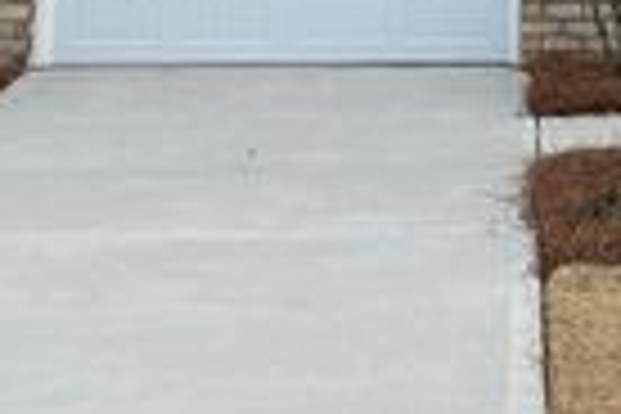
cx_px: 531
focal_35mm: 98
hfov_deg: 20.5
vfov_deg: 12.3
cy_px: -412
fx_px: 1690
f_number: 1.8
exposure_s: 1/1063
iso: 32
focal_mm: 4.25
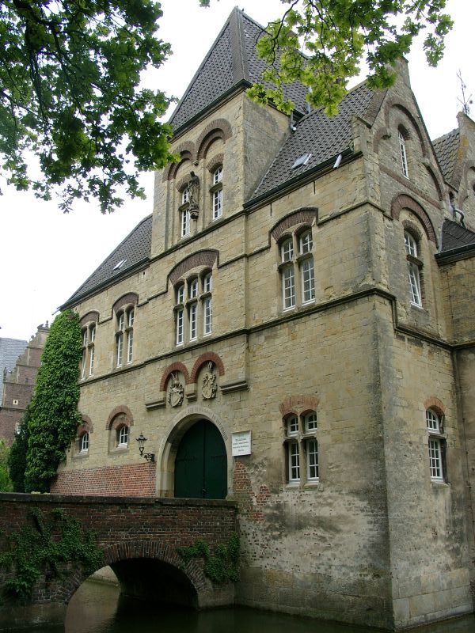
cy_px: 316
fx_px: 622
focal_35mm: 34
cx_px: 238
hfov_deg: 41.8
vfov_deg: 54.0
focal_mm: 7.13
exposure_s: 1/176
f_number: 4
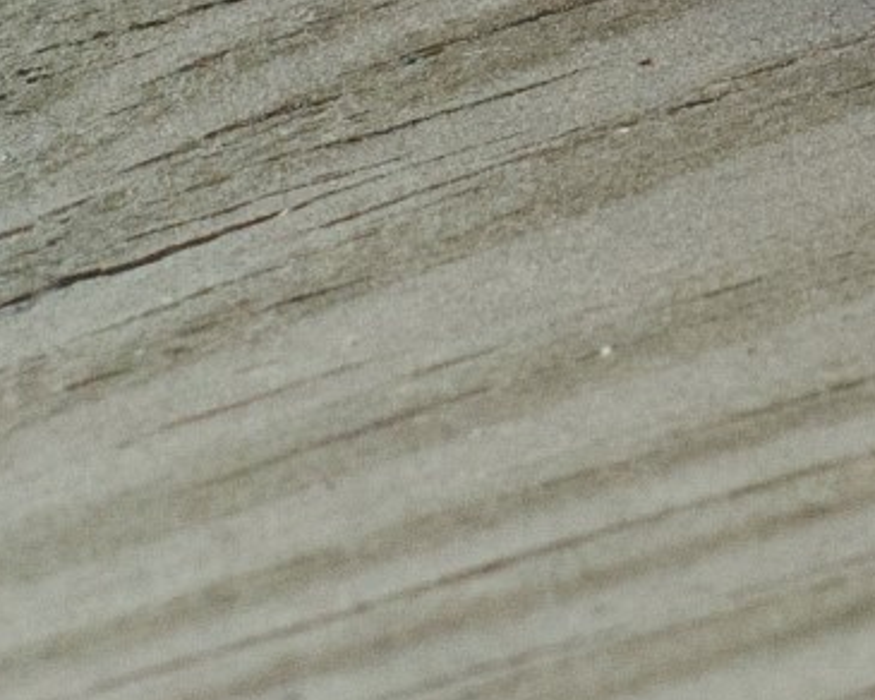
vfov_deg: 1.6
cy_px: -1090
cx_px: 1927
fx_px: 25453
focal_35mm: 983
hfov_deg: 2.0
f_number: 8
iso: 800
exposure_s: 1/125
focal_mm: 85
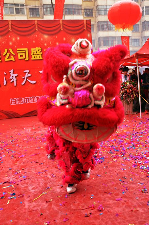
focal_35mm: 34
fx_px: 212
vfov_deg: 55.9
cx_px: 75
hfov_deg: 38.7
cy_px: 114
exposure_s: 1/400
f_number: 3.5
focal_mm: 22
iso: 640
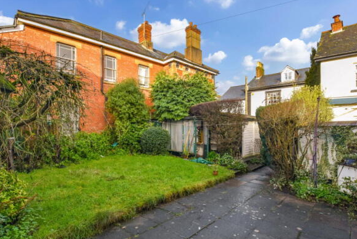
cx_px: 186
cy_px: 128
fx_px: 169
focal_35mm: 17
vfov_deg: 70.4
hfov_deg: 93.2
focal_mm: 10
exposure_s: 1/250
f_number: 5.6
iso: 320
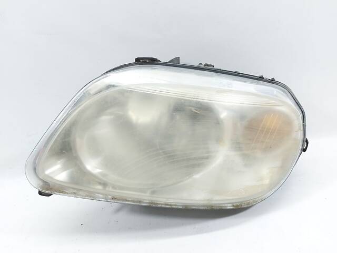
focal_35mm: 24
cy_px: 126
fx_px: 234
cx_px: 168
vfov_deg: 56.8
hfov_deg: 71.6
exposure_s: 1/50
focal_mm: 5.23
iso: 80
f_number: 1.8
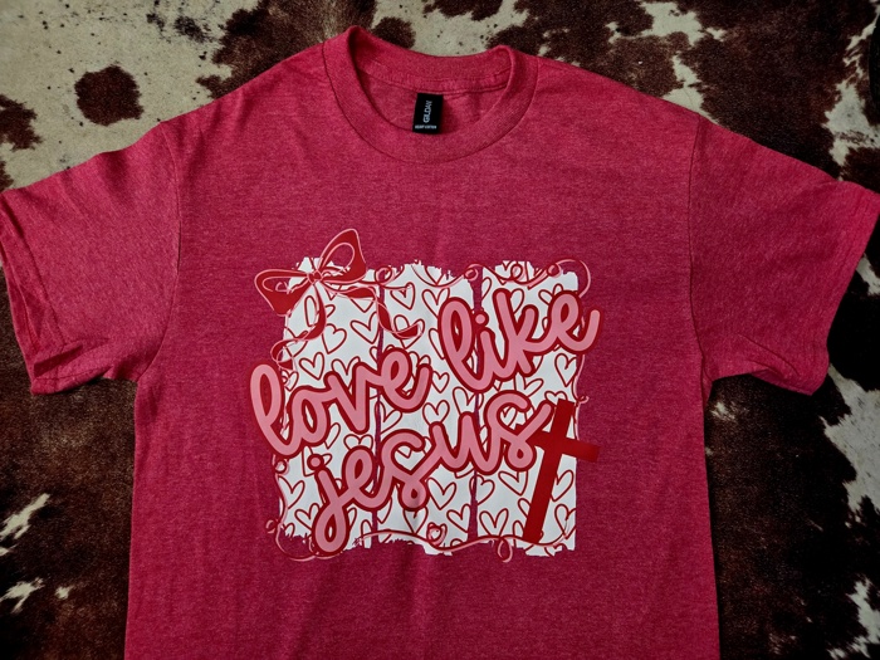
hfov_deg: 73.9
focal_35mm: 23
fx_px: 585
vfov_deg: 58.9
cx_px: 440
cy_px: 330
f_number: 1.8
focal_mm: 5.4
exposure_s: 1/120
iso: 1000
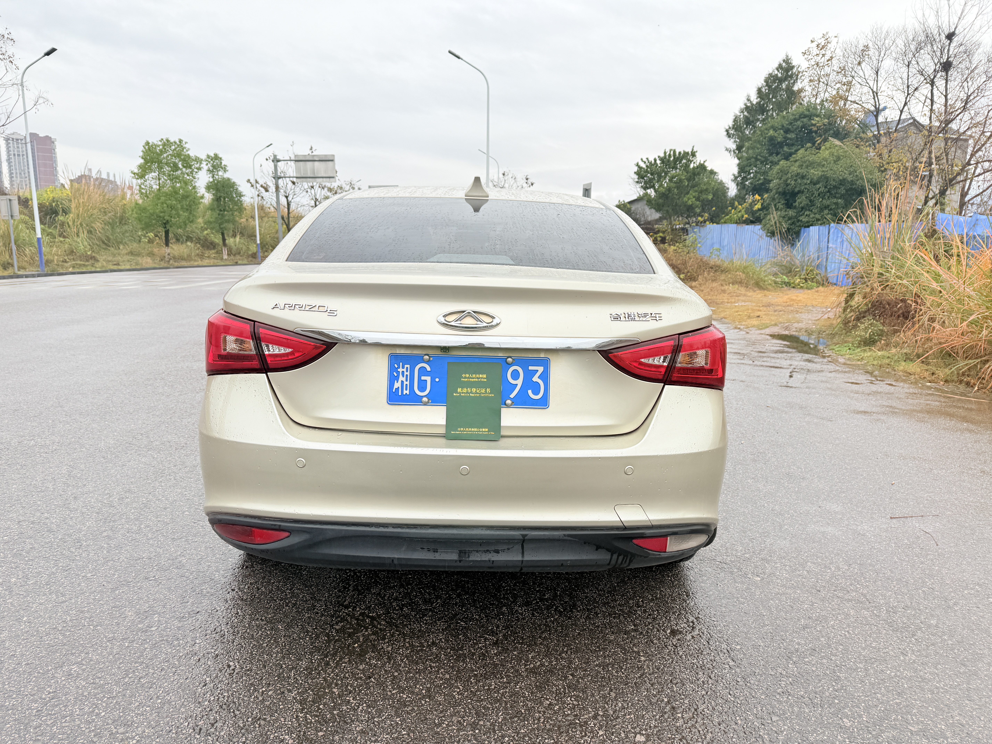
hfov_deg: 71.6
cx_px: 496
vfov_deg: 56.8
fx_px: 688
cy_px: 372
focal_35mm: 24
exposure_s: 1/677
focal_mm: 6.76
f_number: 1.78
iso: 80
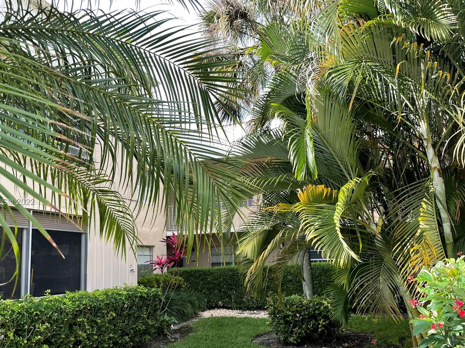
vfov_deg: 40.6
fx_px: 470
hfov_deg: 52.6
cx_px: 222
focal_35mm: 35
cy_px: 202
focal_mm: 4.2
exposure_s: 1/633
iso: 32
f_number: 1.6
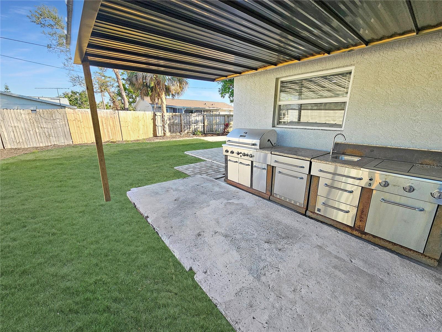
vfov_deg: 89.9
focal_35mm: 13
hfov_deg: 106.2
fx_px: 166
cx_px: 221
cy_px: 166
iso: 50
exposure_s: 1/379
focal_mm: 2.2
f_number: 2.2
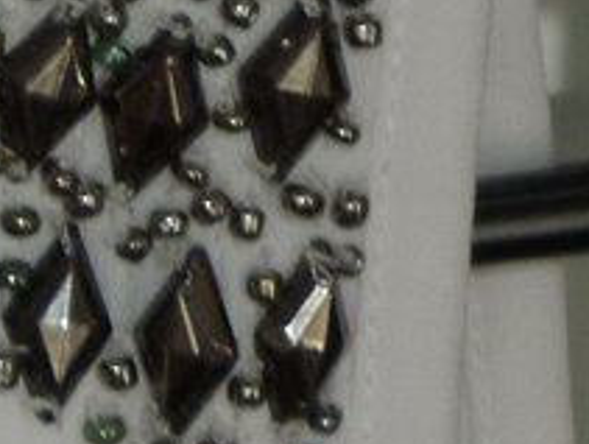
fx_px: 3545
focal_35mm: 208
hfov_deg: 8.5
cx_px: -942
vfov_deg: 7.1
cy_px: -87
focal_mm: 5.5
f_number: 2.8
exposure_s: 1/30
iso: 100
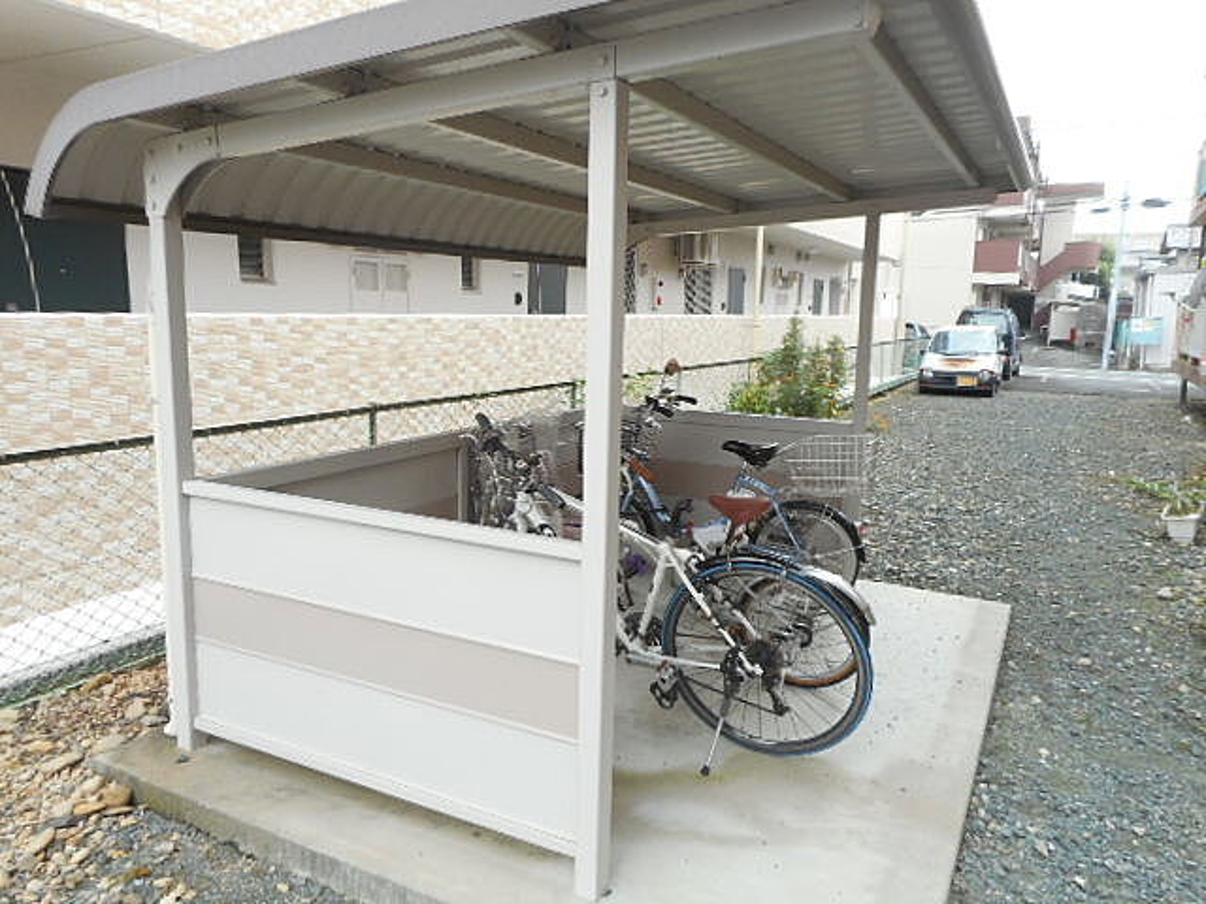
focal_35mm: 25
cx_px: 603
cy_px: 452
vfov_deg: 54.9
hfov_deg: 69.4
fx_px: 871
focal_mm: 4.5
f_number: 3.7
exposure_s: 1/100
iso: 80
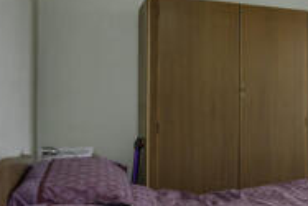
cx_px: 330
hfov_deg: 35.2
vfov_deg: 27.5
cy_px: 85
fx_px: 420
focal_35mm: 49
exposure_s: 1/60
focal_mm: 14
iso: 320
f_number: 8
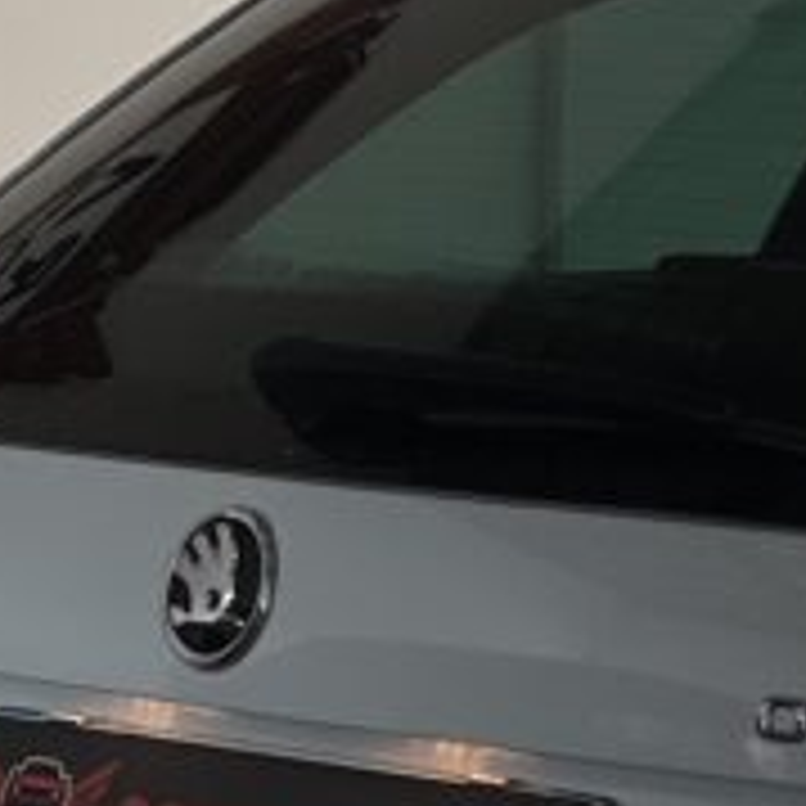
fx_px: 8008
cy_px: 901
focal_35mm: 304
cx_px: 1229
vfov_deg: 5.7
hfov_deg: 5.7
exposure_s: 1/121
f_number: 2.8
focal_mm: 9
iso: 125
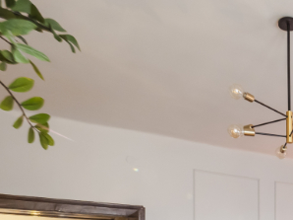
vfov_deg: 26.8
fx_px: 398
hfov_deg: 32.1
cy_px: 274
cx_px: 369
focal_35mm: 47
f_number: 4
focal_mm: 7
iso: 400
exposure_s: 1/3.33
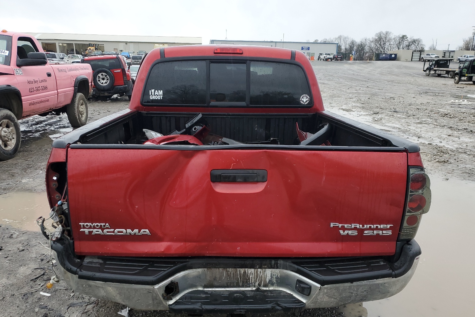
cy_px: 183
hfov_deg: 65.5
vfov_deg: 46.2
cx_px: 234
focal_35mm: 28
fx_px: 369
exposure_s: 1/120
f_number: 1.5
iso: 56
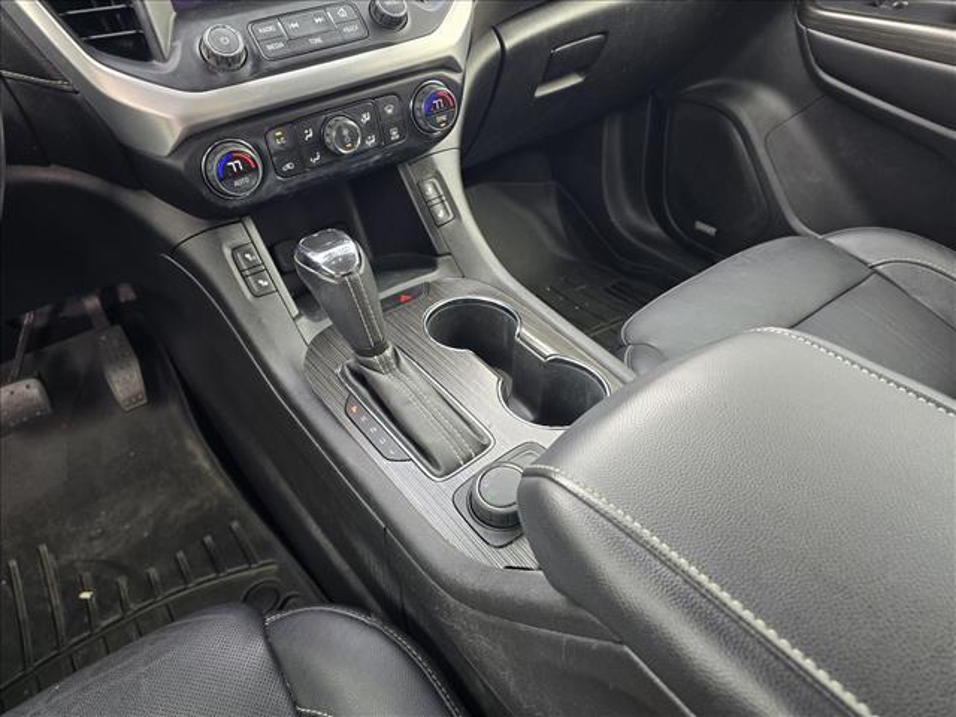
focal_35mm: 23
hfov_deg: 73.9
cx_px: 478
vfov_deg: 58.9
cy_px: 358
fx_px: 635
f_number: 1.7
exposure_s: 1/120
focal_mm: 6.3
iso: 160
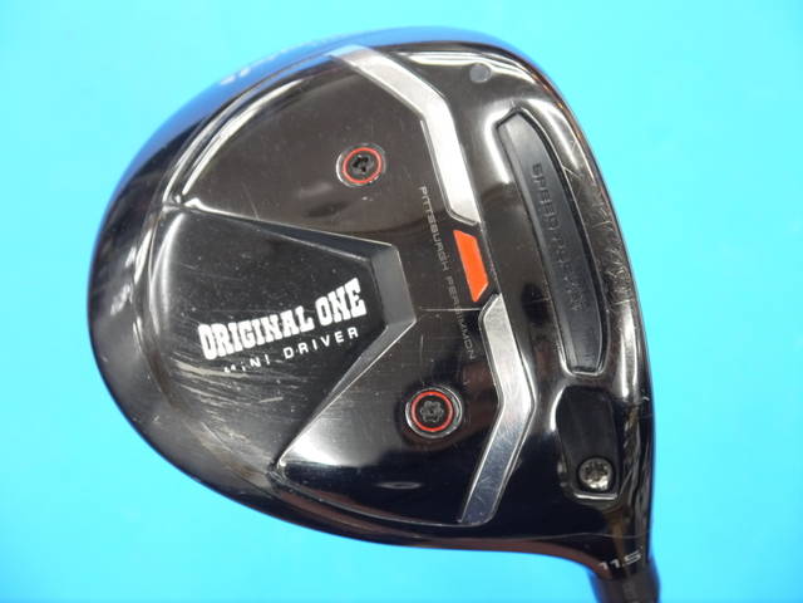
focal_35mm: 84
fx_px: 1949
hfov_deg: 23.3
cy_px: 302
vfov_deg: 17.6
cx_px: 402
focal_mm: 42
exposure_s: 1/40
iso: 800
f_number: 5.6
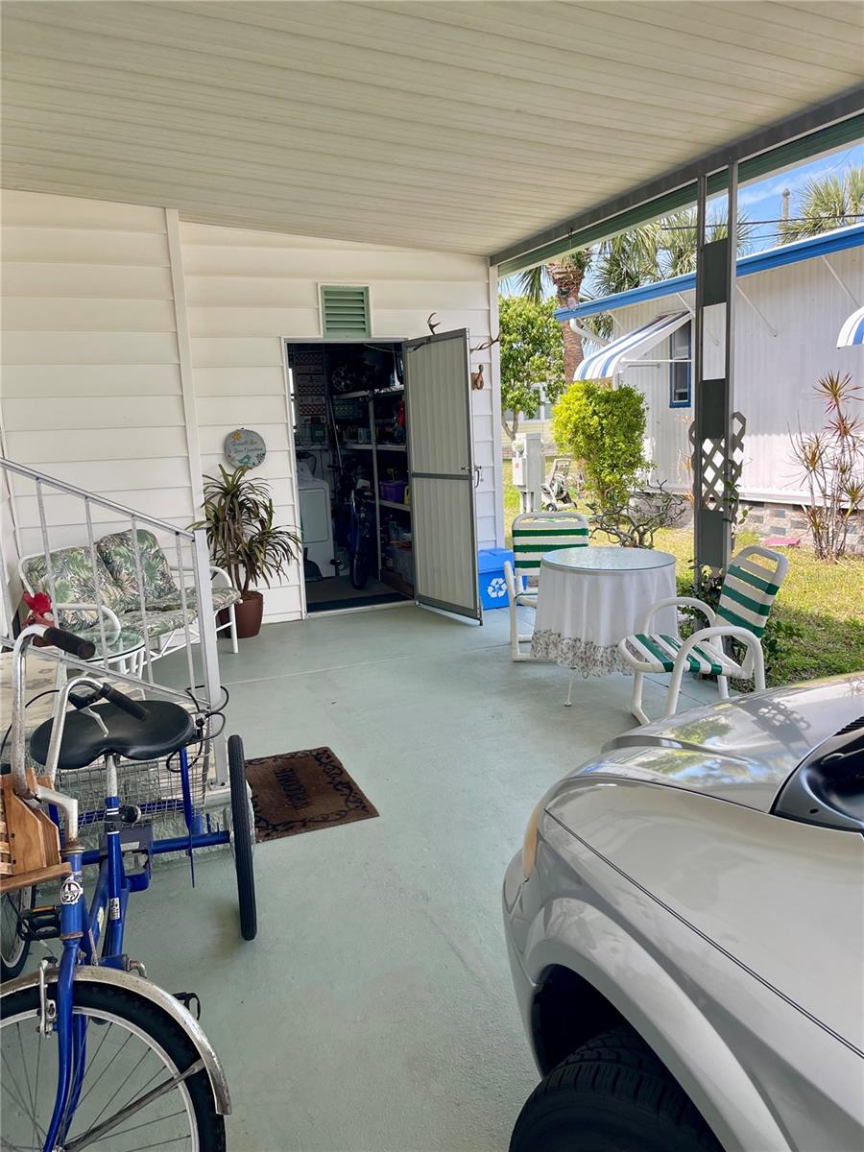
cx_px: 432
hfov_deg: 54.9
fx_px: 832
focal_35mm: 25
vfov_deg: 69.4
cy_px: 576
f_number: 1.6
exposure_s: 1/592
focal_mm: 5.1
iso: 32
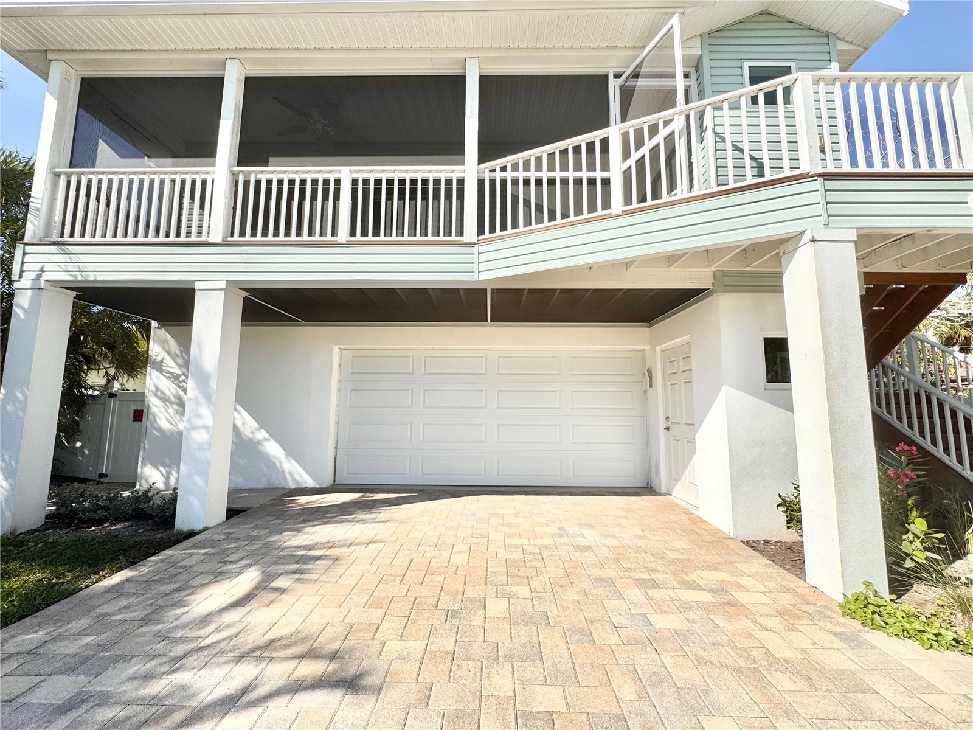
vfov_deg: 85.7
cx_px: 486
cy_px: 365
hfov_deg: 102.1
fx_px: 394
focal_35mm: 14
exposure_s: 1/3247
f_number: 2.2
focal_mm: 2.22
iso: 50
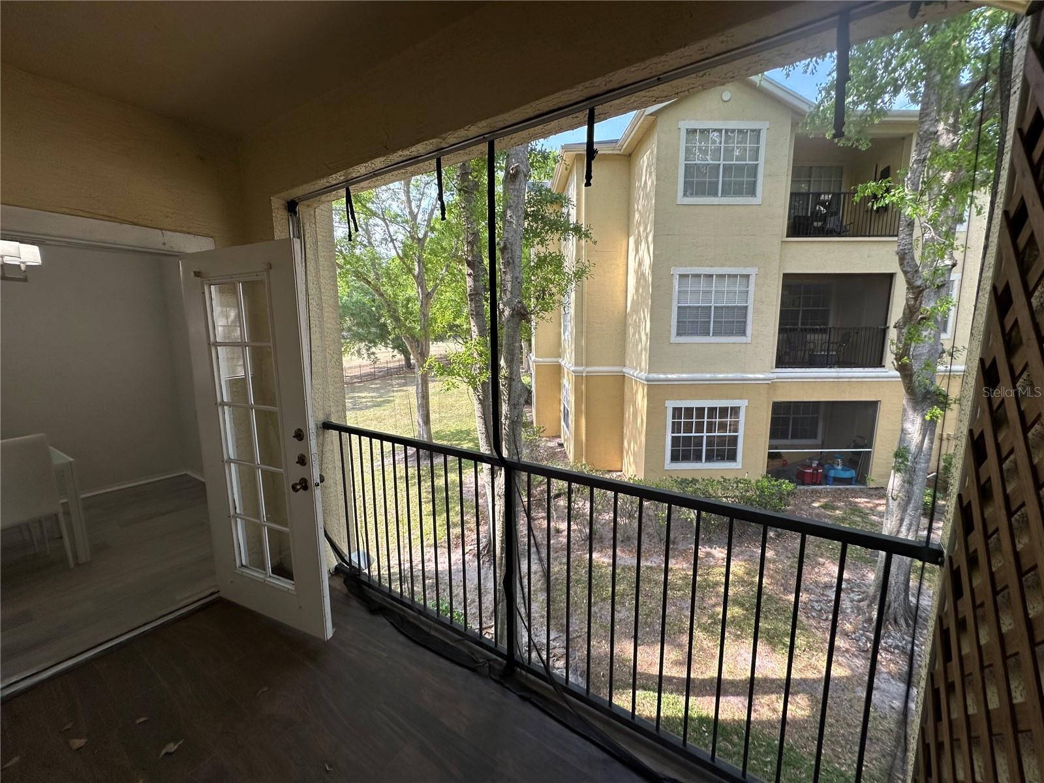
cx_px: 522
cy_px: 392
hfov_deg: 102.1
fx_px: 422
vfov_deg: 85.7
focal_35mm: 14
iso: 40
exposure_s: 1/202
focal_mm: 2.22
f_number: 2.2
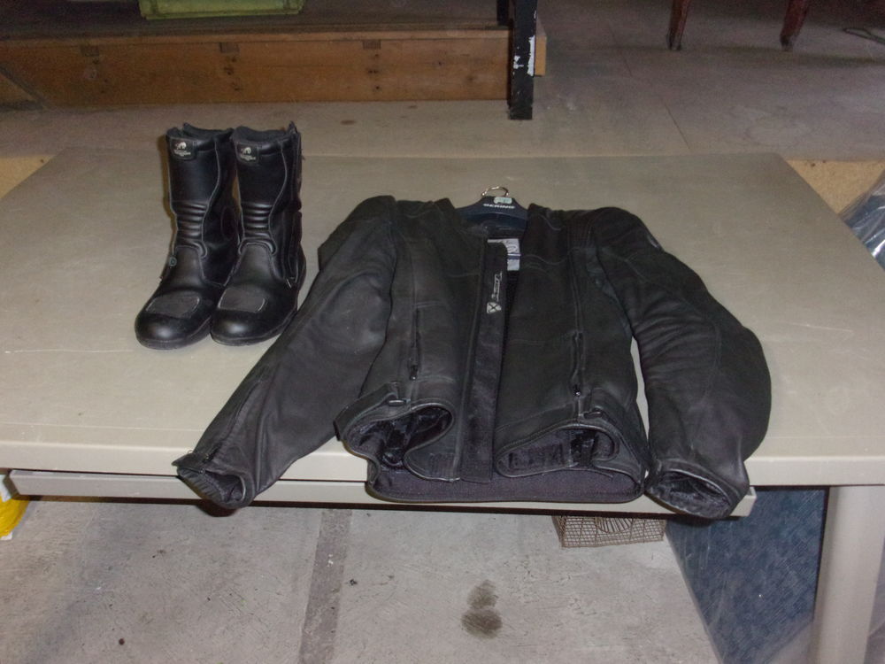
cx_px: 442
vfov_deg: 39.7
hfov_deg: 51.4
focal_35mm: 36
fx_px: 920
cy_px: 332
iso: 400
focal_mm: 6.4
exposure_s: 1/34
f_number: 4.5
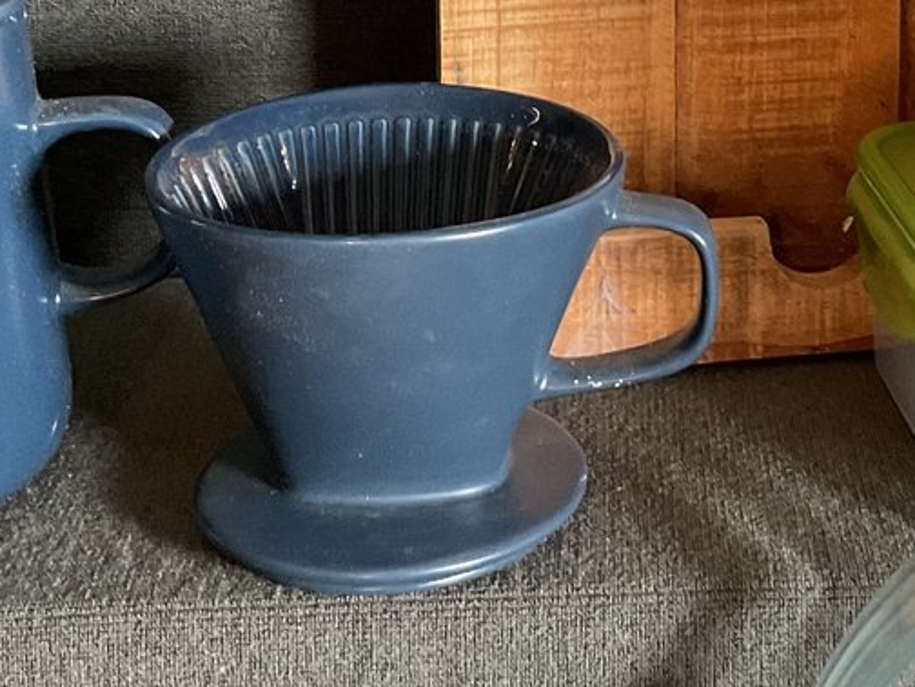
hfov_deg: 22.2
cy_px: -152
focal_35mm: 87
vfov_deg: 16.2
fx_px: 2300
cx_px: 736
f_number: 1.8
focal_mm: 3
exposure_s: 1/60
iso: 125
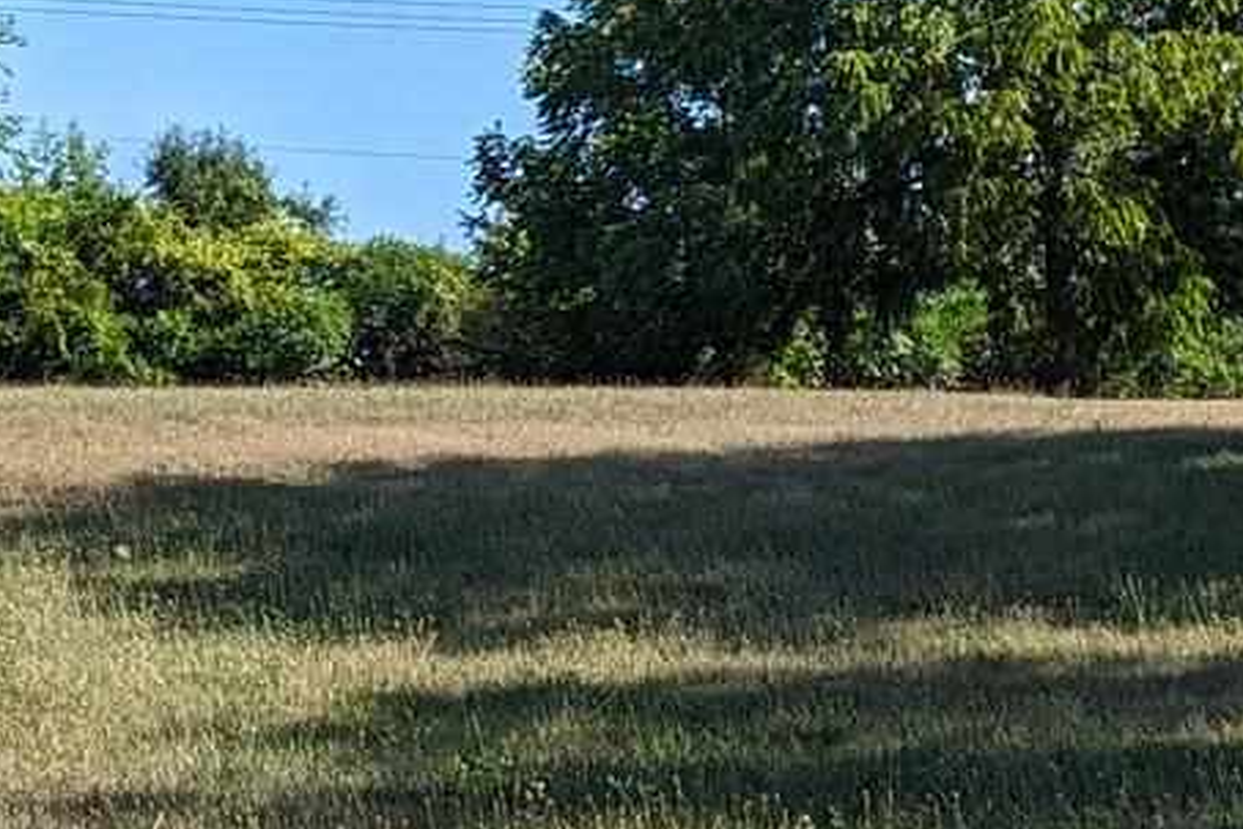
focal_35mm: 141
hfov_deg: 14.5
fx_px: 4868
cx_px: 680
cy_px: 266
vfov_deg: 9.7
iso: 45
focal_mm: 6.81
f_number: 1.85
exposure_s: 1/1414
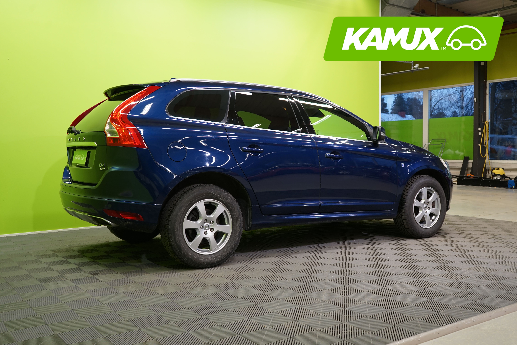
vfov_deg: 36.9
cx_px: 258
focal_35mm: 36
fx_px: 517
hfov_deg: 53.1
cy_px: 172
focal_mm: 36
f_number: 4.5
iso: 500
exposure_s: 1/30
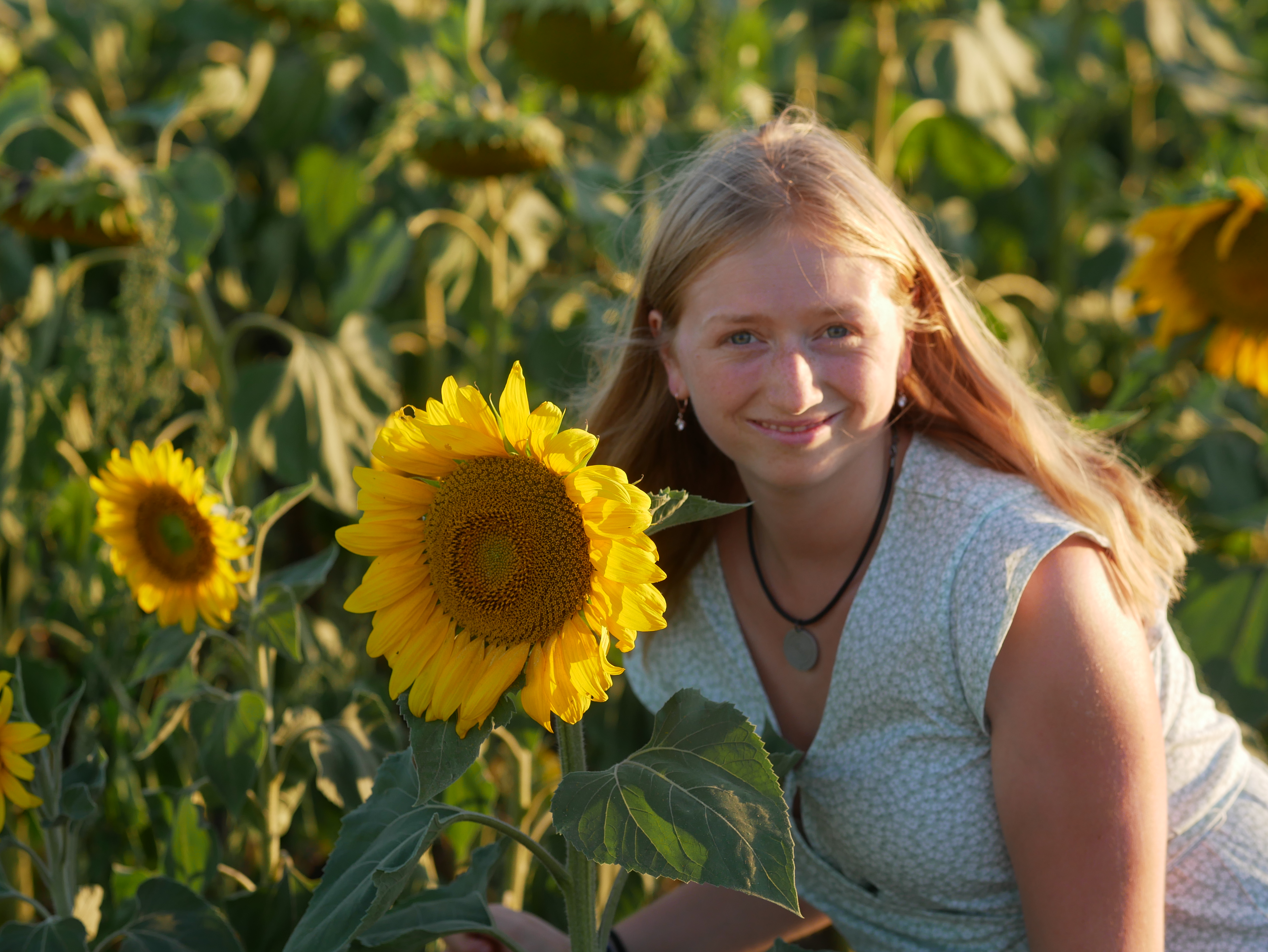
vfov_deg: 13.2
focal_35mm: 112
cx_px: 634
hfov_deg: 17.6
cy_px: 476
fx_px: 4104
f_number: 2.5
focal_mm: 56
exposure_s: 1/800
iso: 200
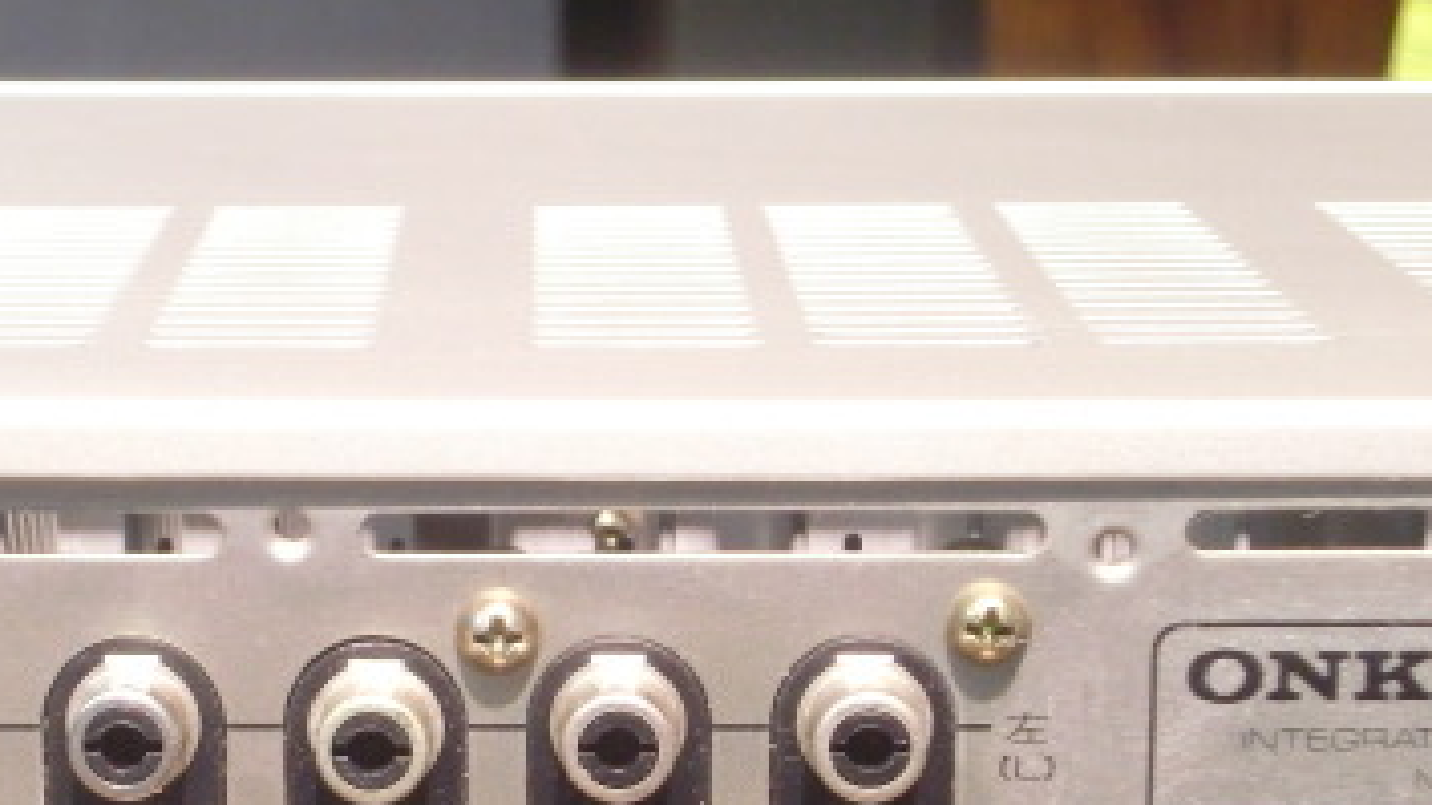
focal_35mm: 130
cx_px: 376
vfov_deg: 9.3
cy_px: 793
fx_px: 4935
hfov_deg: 16.4
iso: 400
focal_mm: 11.7
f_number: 4.1
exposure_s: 1/20
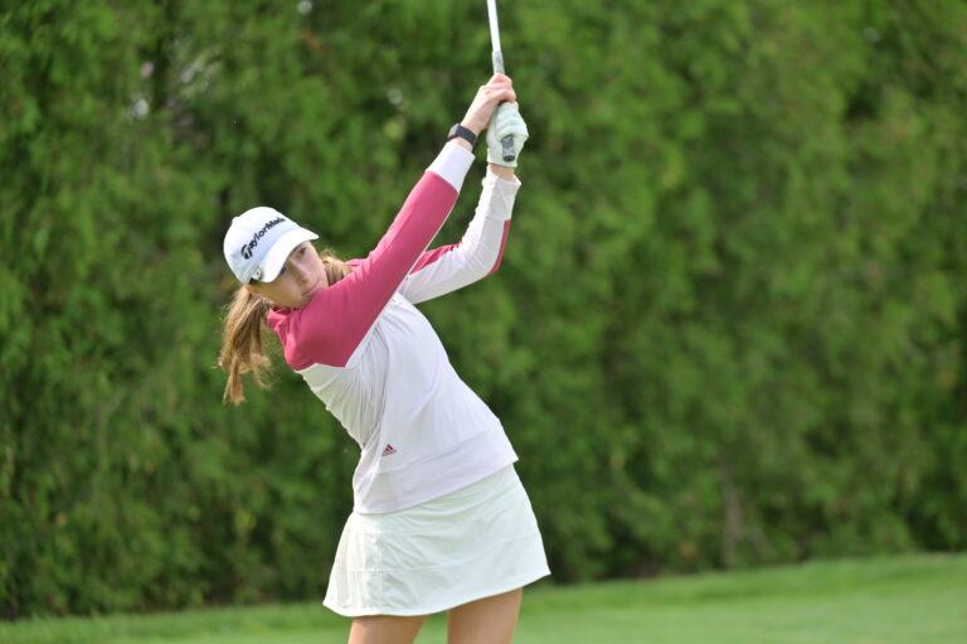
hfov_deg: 10.3
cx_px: 484
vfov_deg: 6.9
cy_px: 322
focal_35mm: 200
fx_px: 5369
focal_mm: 200
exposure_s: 1/640
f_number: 3.5
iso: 100
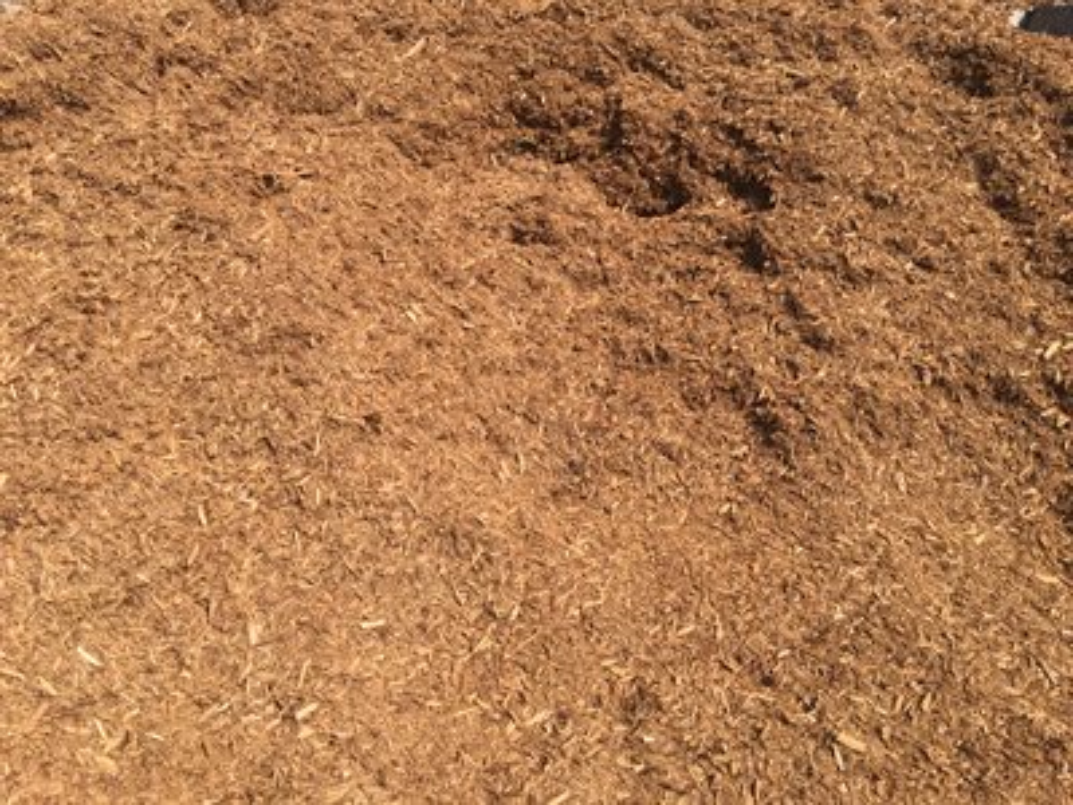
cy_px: 402
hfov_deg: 61.7
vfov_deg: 48.2
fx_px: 899
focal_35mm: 29
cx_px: 536
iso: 25
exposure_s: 1/927
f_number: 2.2
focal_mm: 4.15
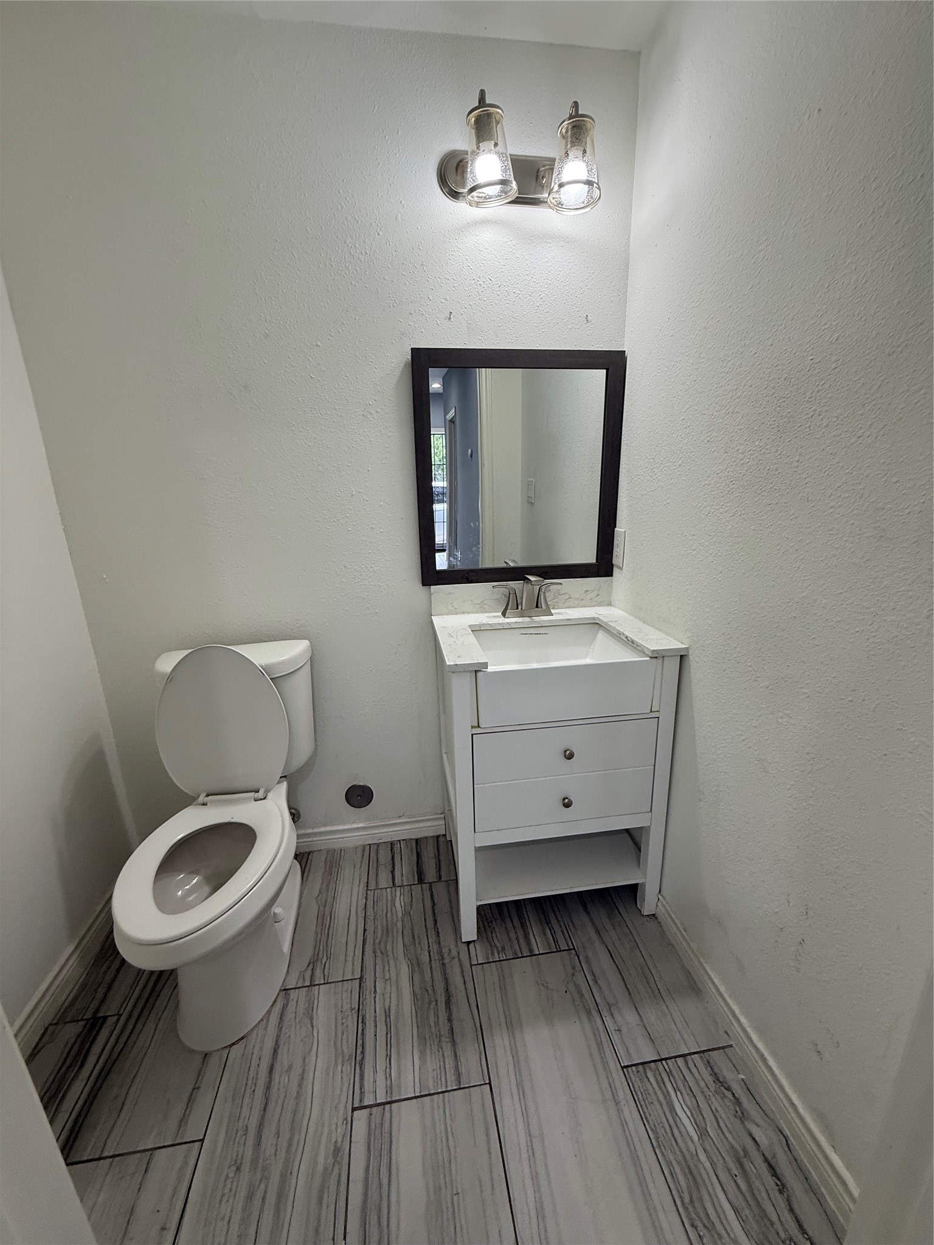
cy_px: 622
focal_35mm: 14
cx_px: 467
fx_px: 504
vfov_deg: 102.1
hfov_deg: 85.7
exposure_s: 1/120
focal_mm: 2.22
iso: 160
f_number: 2.2
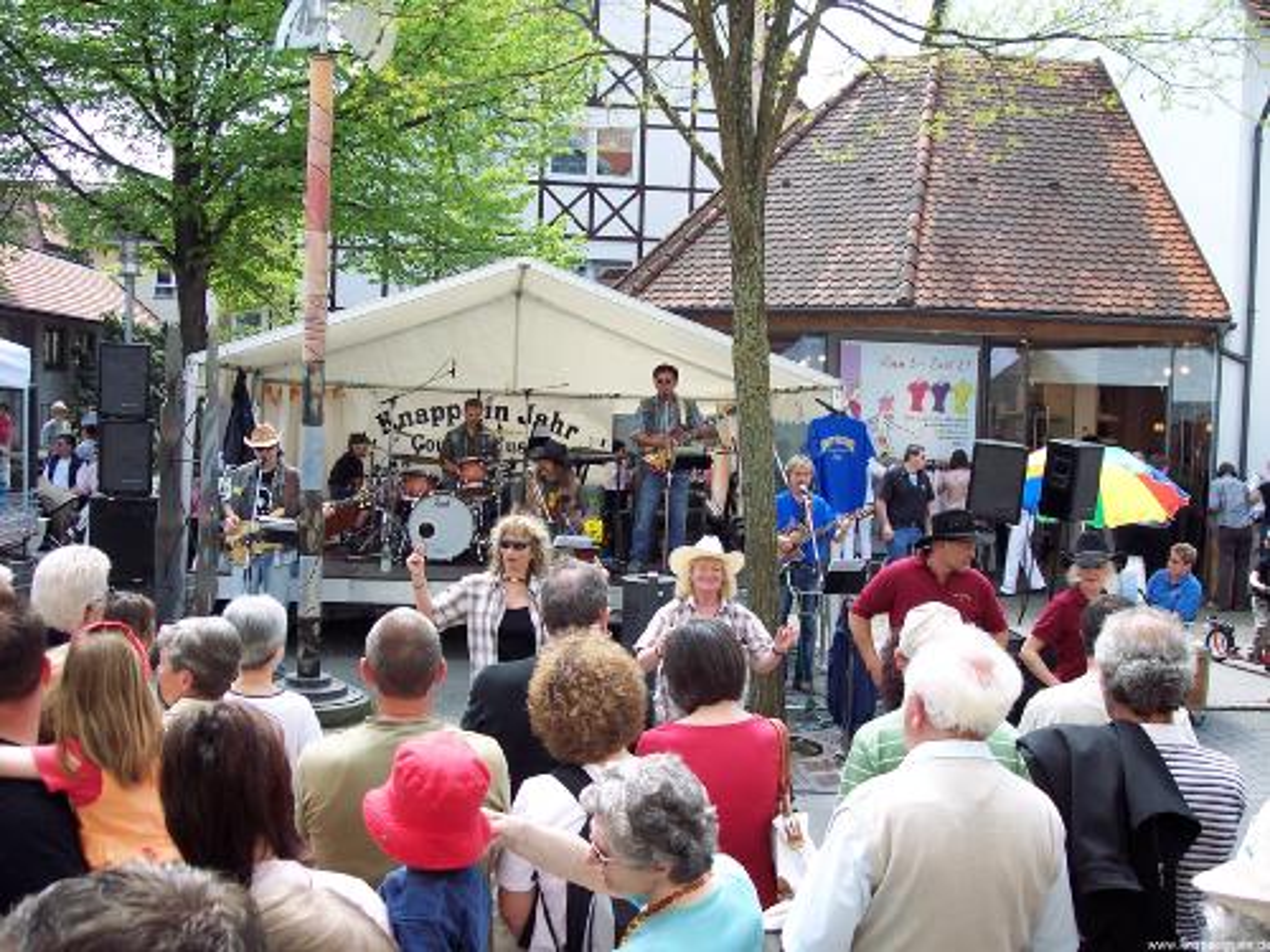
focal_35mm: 39
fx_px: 1431
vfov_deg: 36.8
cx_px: 635
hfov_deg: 47.9
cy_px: 476
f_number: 3.4
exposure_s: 1/180
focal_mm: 8
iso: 100
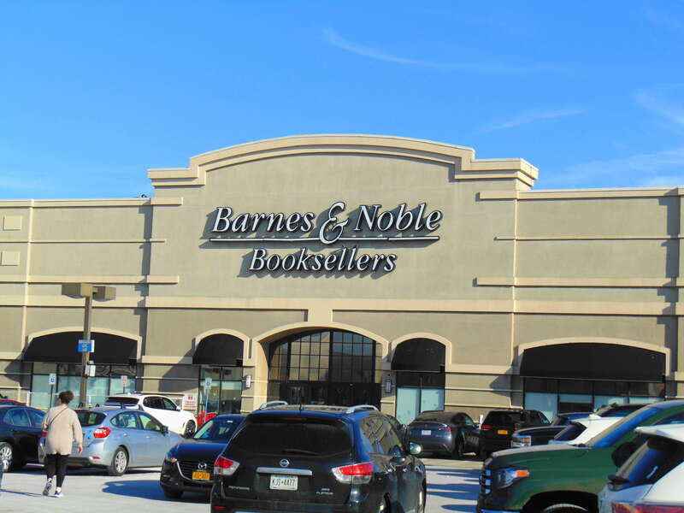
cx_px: 342
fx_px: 1403
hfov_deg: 27.4
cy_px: 256
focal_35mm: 71
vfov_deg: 20.7
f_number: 9.6
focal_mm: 12.8
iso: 80
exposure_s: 1/200
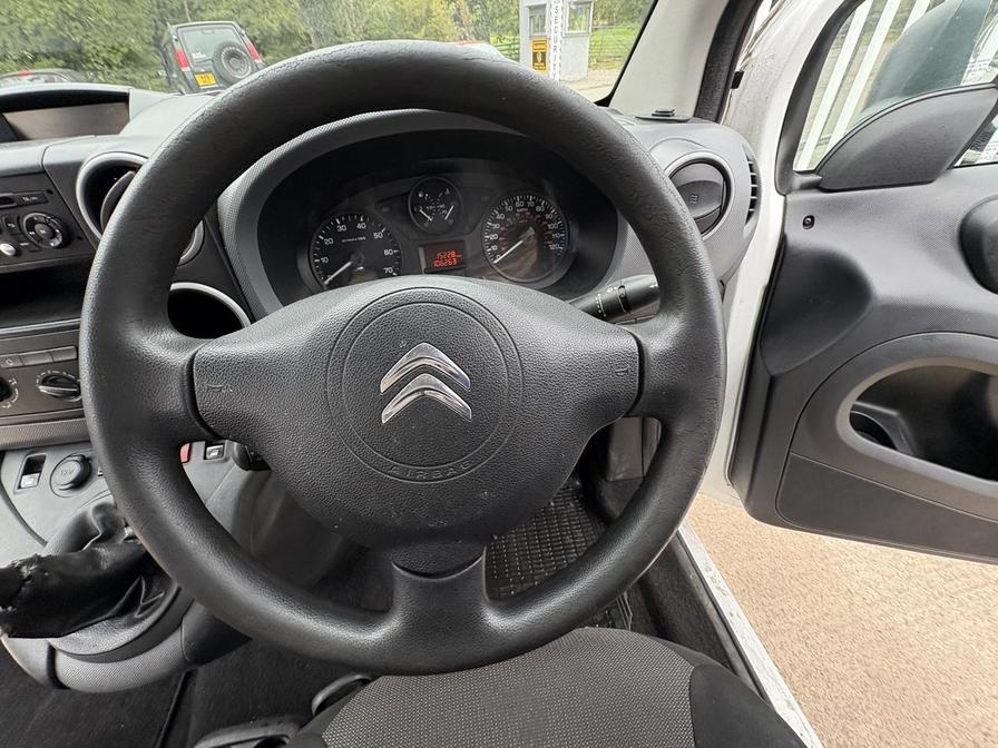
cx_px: 499
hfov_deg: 102.1
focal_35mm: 14
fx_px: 404
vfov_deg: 85.7
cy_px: 374
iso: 125
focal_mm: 2.22
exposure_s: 1/100
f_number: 2.2
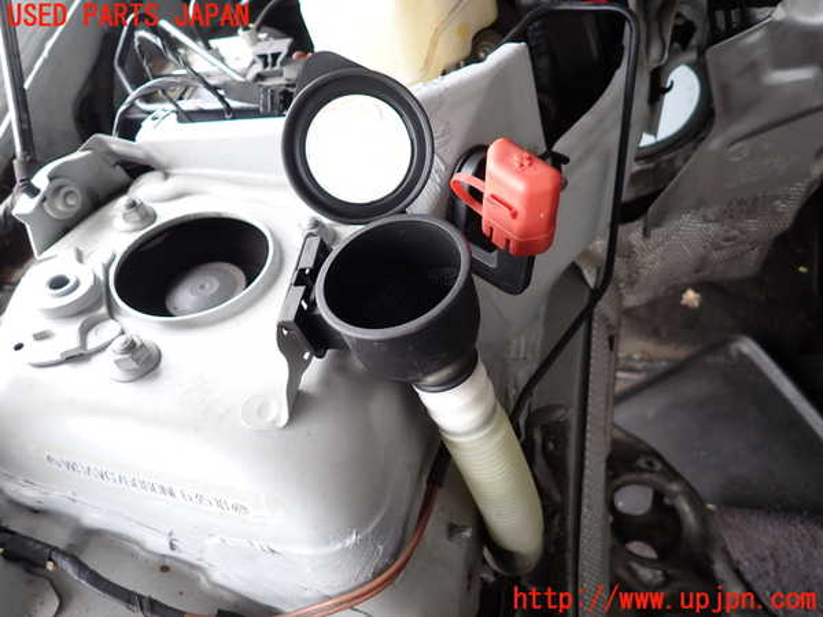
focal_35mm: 25
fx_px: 594
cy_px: 308
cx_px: 412
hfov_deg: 69.4
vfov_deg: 54.9
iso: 200
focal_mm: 4.5
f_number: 2
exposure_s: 1/60
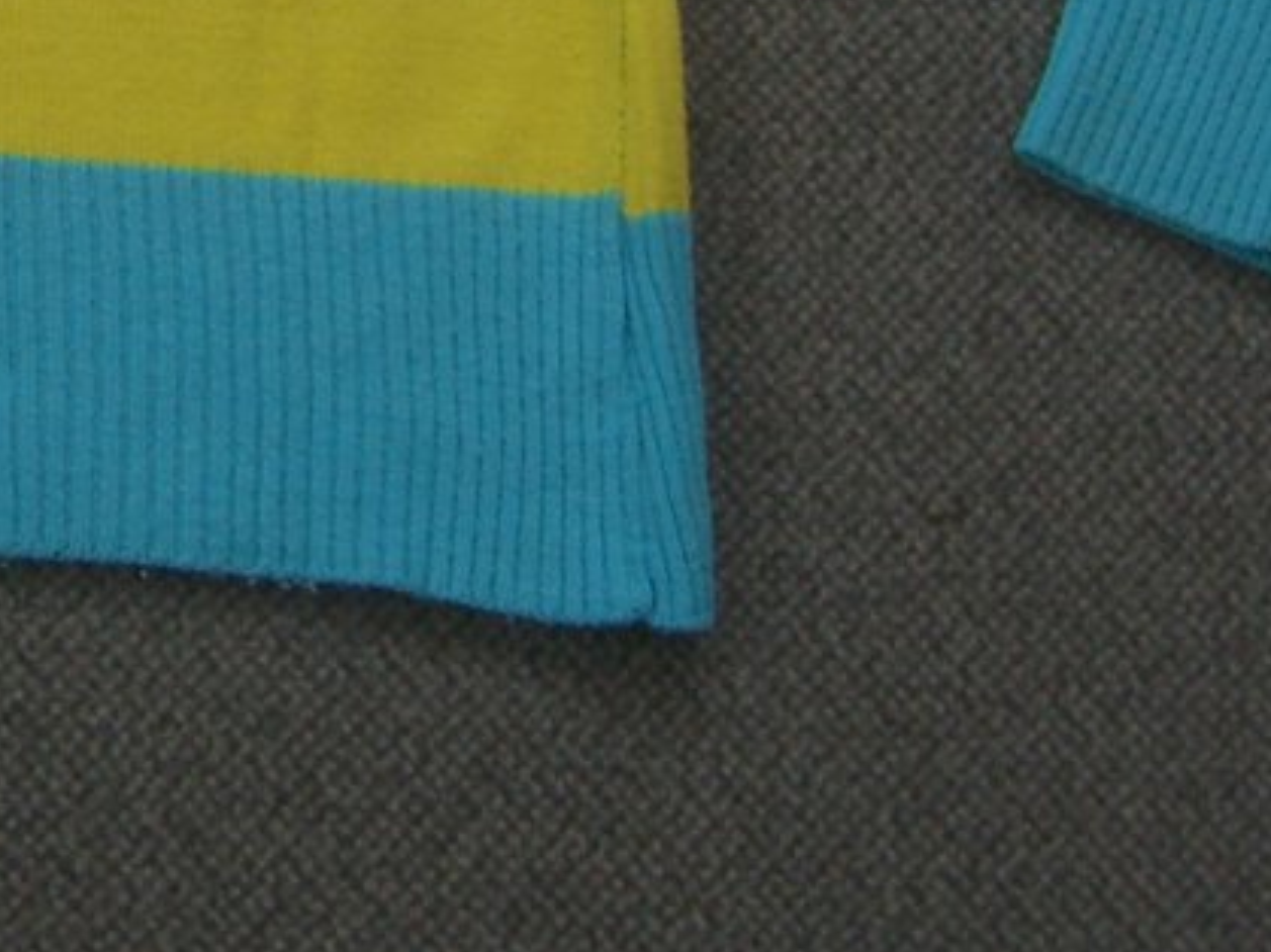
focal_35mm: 121
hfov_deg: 15.8
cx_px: -190
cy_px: -512
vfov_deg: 11.7
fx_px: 4442
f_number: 2.8
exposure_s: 1/30
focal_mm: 7.9
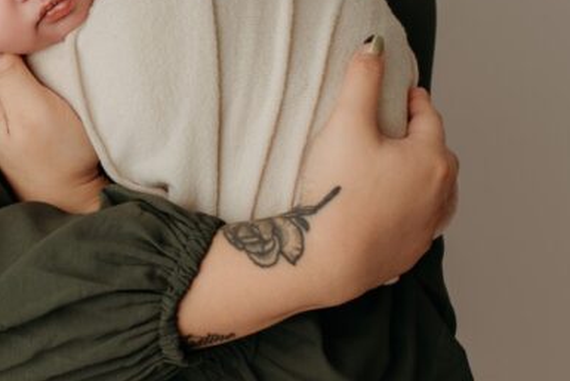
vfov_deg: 12.4
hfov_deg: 17.3
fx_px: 1726
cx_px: -227
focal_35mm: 109
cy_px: -45
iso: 100
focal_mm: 35
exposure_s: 1/200
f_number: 3.2
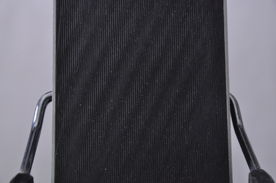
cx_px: 138
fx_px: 1206
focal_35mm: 158
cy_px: 92
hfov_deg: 13.1
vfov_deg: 8.7
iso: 3200
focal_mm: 105
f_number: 9.5
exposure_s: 1/125
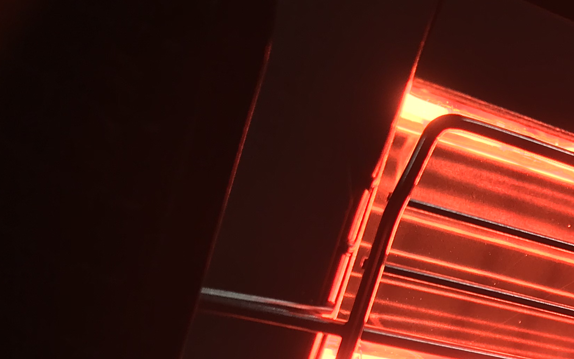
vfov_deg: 16.8
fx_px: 1142
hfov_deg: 25.9
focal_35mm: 73
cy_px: 466
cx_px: 643
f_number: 1.8
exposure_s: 1/294
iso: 20
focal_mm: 3.99
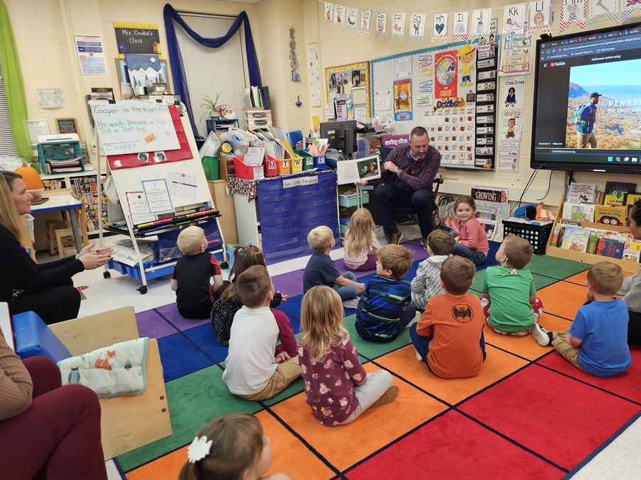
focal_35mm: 26
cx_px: 352
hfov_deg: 67.2
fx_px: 481
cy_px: 251
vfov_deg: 53.0
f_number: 1.7
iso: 640
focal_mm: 6.3
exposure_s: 1/120
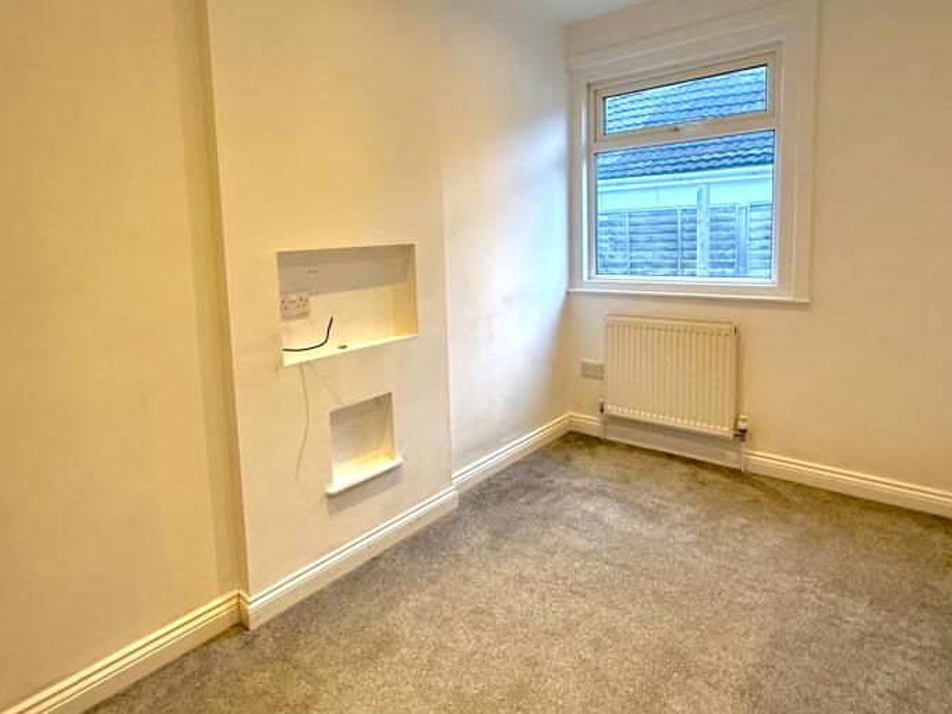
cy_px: 291
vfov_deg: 63.0
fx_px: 577
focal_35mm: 21
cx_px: 429
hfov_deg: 78.8
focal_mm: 2.22
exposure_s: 1/100
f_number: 2.2
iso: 320
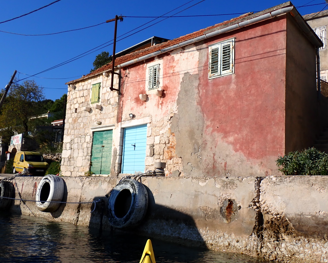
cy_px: 130
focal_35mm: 38
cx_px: 165
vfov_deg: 39.2
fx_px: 369
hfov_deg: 47.9
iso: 100
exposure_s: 1/250
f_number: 10
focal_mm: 6.37
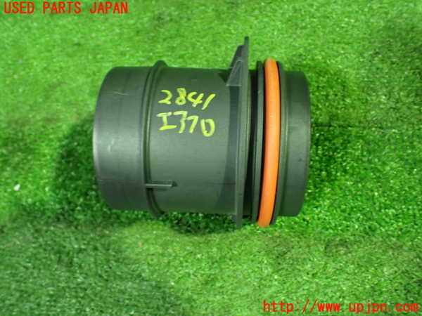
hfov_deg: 60.0
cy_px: 158
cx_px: 211
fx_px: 366
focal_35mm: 30
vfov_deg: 46.8
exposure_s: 1/30
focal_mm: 5.4
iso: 800
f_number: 2.3
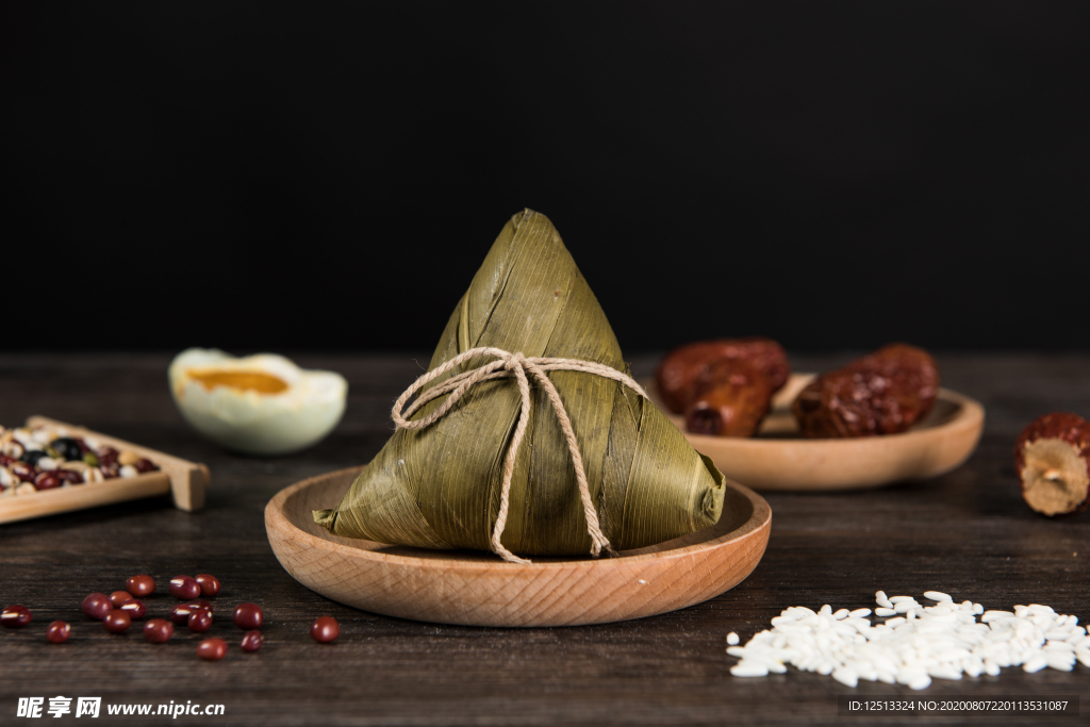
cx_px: 545
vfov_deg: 19.5
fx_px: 2120
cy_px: 364
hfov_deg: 28.8
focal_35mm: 70
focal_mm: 70
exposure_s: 1/125
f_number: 8
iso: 50
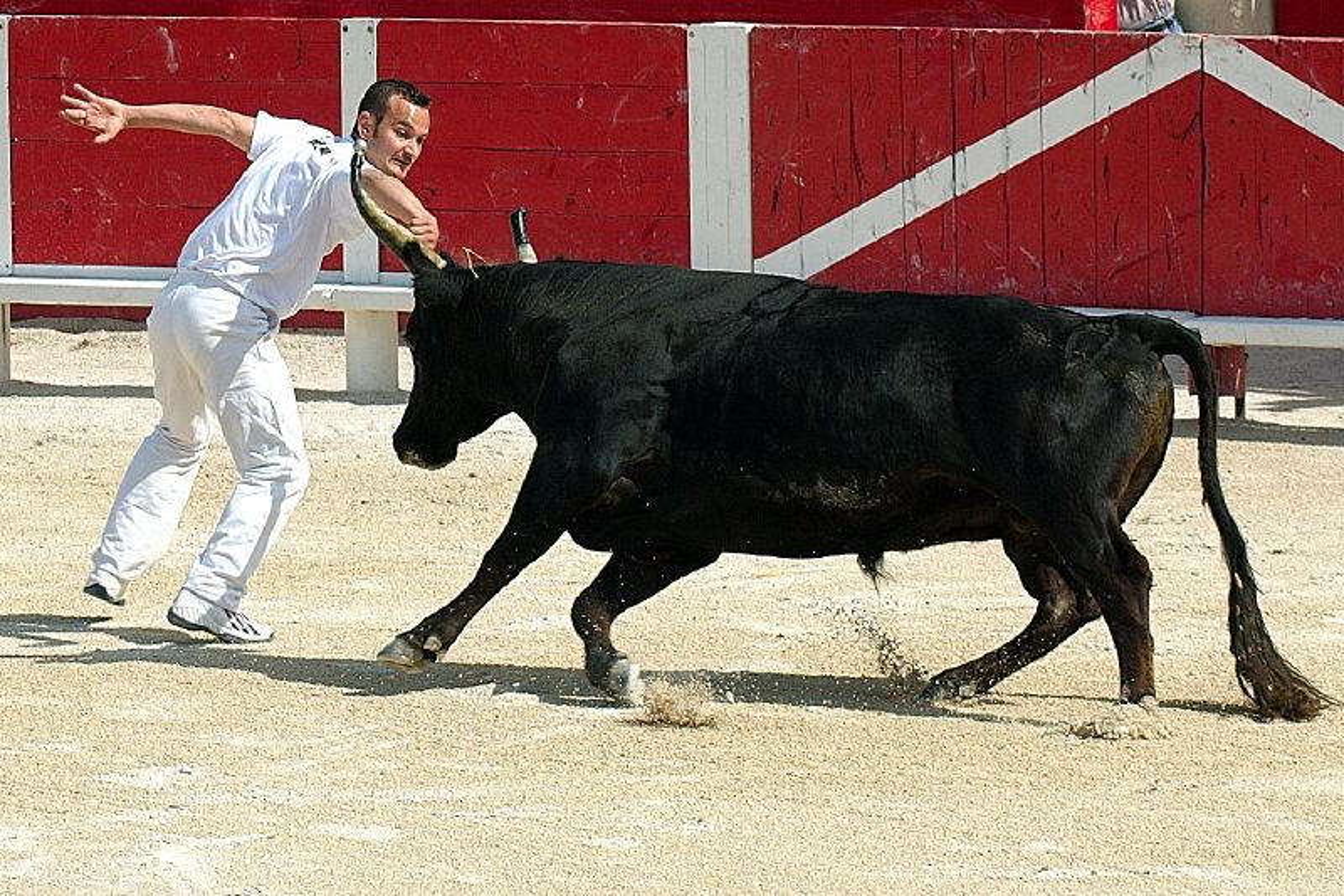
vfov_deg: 9.1
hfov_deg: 13.7
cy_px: 448
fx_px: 5598
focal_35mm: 150
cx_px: 672
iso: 200
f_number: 9
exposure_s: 1/500
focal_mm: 100
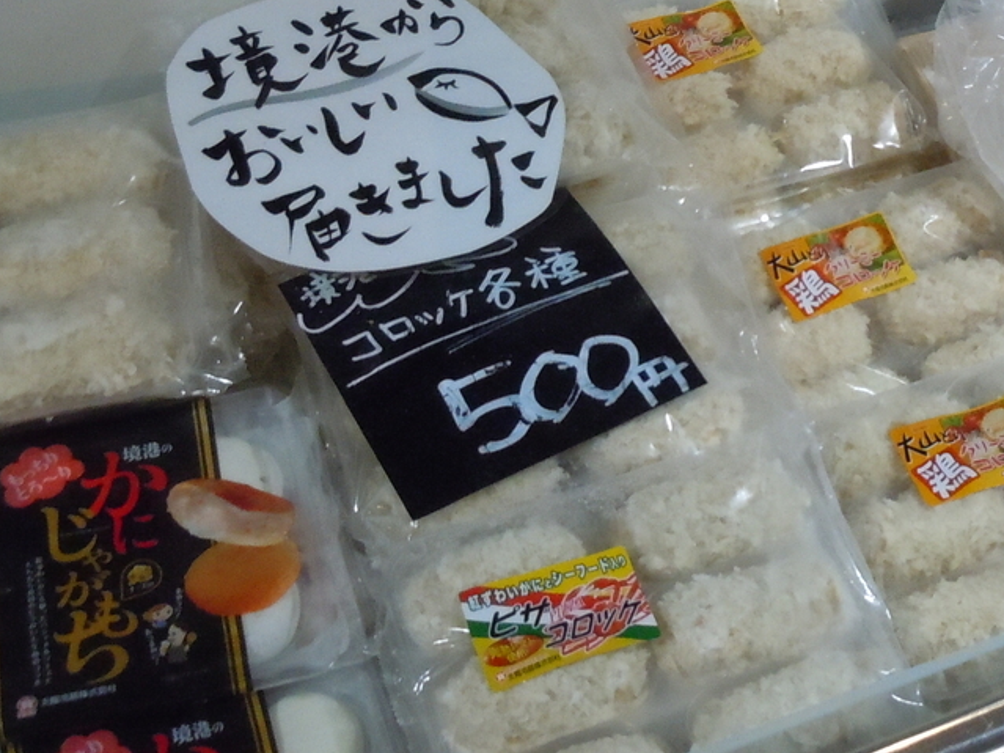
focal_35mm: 62
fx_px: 1798
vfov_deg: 23.5
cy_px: 231
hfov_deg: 30.4
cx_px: 817
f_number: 4
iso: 800
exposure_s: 1/125
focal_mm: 5.9
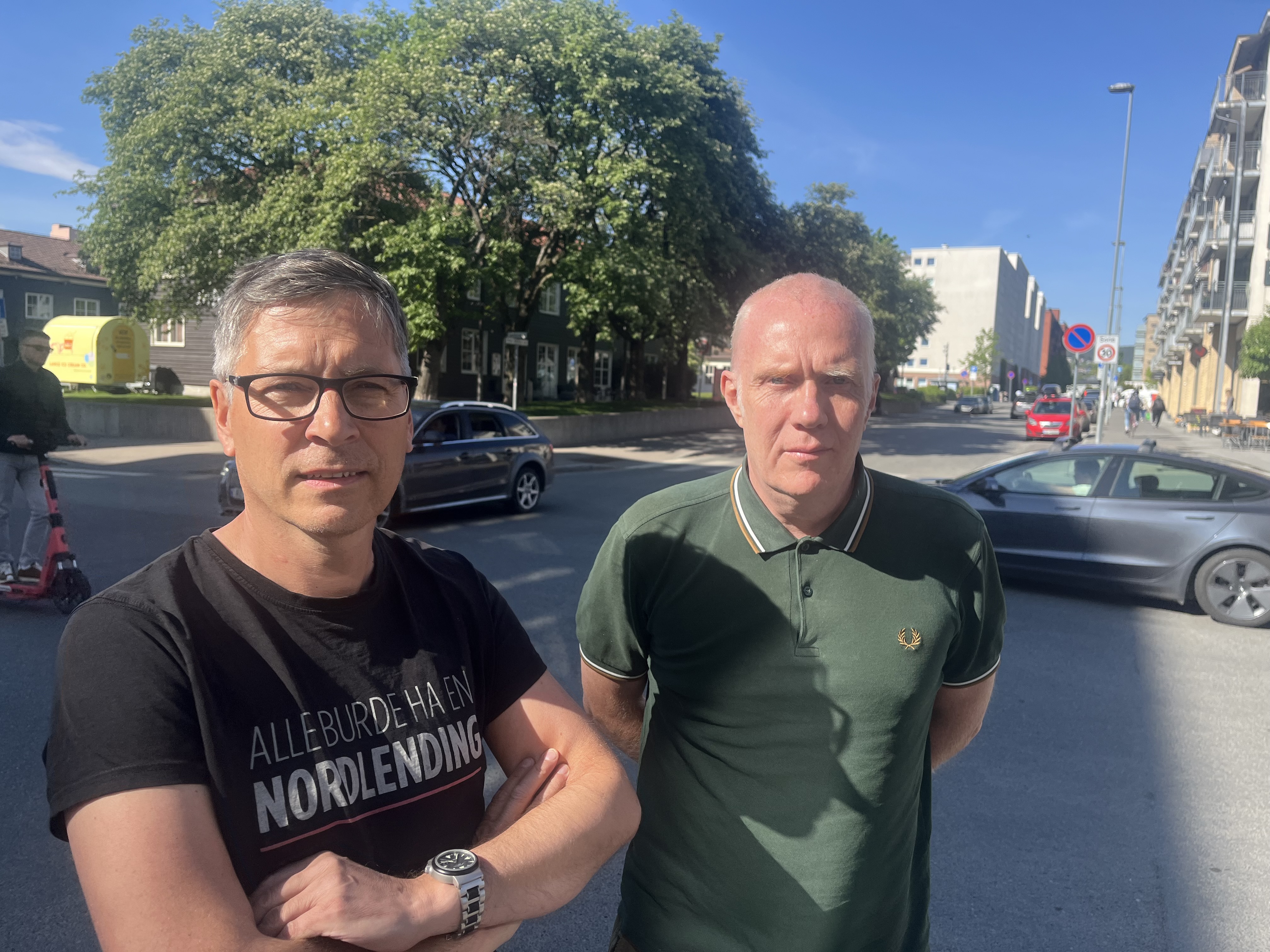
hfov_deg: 67.3
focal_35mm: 26
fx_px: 954
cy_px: 476
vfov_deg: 53.1
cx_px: 635
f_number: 1.6
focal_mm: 5.1
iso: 50
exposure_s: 1/2410
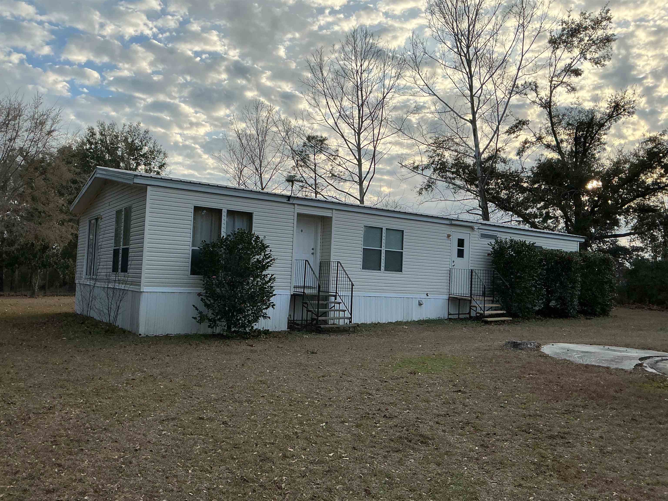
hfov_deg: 61.7
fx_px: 560
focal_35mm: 29
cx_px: 334
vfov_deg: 48.2
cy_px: 250
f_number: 1.8
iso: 25
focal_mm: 3
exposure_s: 1/962
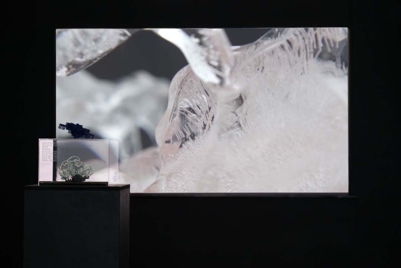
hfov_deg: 24.2
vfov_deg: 16.3
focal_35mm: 84
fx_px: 936
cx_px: 200
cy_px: 134
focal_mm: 56
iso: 1600
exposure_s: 1/15
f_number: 2
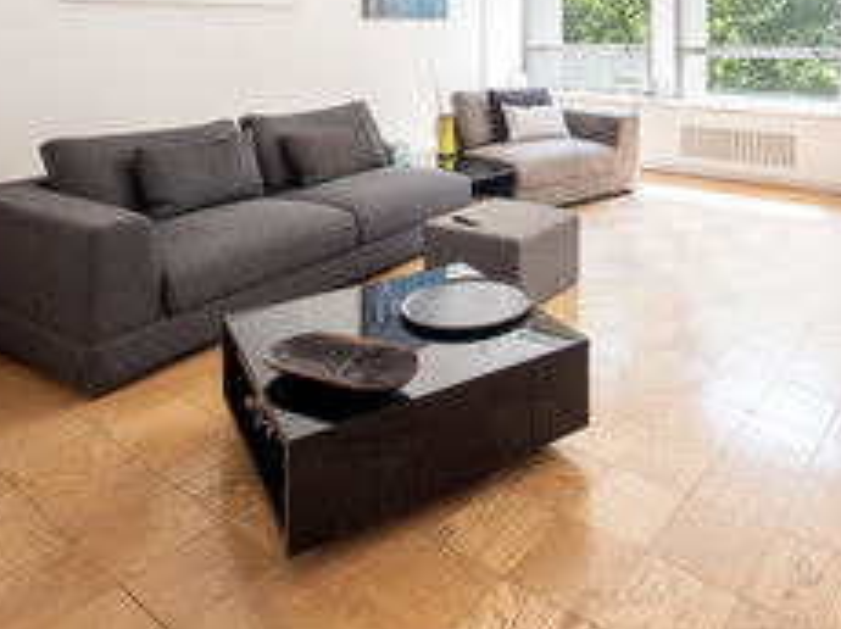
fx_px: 631
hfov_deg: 64.3
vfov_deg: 48.5
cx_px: 605
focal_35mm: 26
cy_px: 88
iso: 160
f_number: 4
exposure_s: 1/400
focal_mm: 7
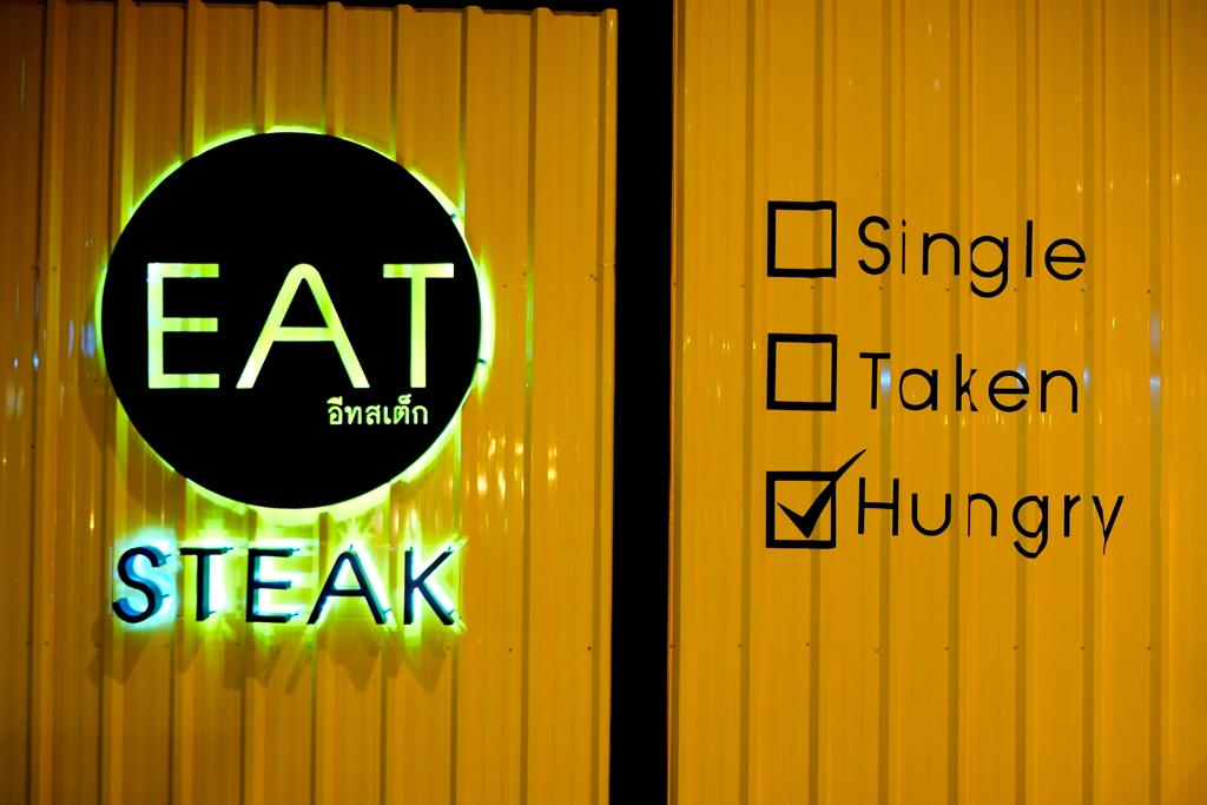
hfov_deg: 60.3
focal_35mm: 31
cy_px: 402
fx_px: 1039
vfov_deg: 42.3
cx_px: 604
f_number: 3.2
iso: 800
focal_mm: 20.5
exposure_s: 1/26
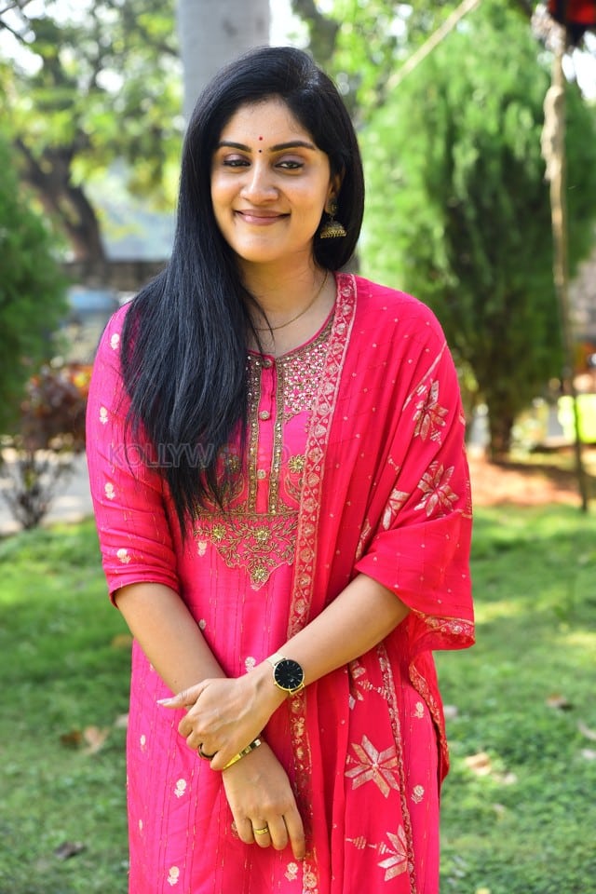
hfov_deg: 14.9
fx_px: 2284
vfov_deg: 22.1
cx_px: 298
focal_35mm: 92
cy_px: 447
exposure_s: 1/160
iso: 320
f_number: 4.5
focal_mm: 92
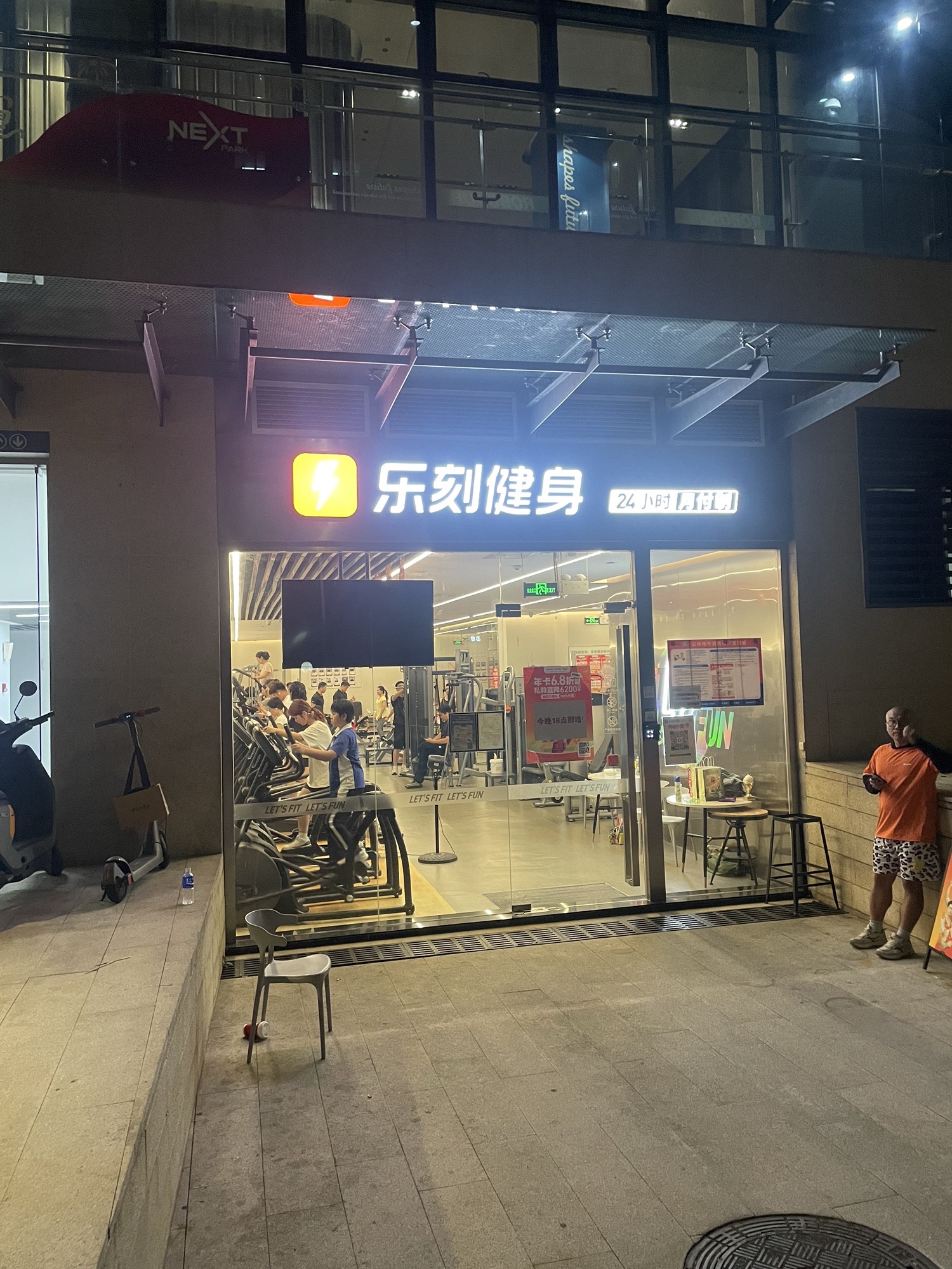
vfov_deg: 67.3
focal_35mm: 26
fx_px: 953
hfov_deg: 53.1
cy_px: 634
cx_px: 476
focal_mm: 4.2
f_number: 1.6
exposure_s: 1/50
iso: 320
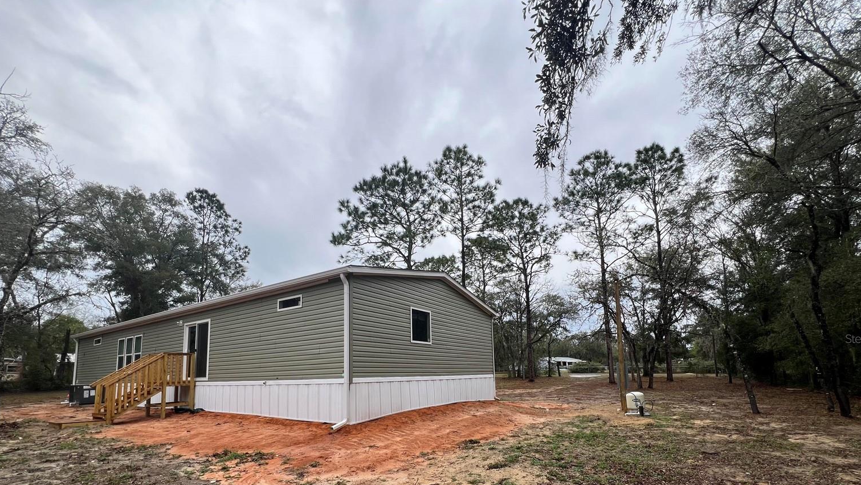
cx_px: 443
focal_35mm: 15
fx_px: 342
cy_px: 338
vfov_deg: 67.8
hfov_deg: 103.0
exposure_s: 1/570
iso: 32
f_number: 1.8
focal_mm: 1.57
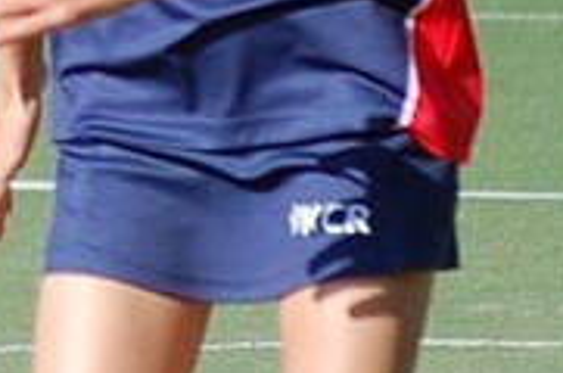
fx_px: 13535
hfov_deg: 2.4
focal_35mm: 867
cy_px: -44
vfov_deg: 1.6
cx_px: -840
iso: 250
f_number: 4.8
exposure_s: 1/1000
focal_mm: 102
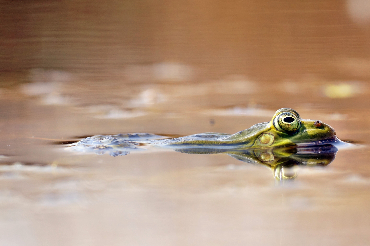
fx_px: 3143
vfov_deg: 4.5
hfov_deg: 6.7
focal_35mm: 306
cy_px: 133
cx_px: 181
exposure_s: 1/800
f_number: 6.3
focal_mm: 180
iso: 400
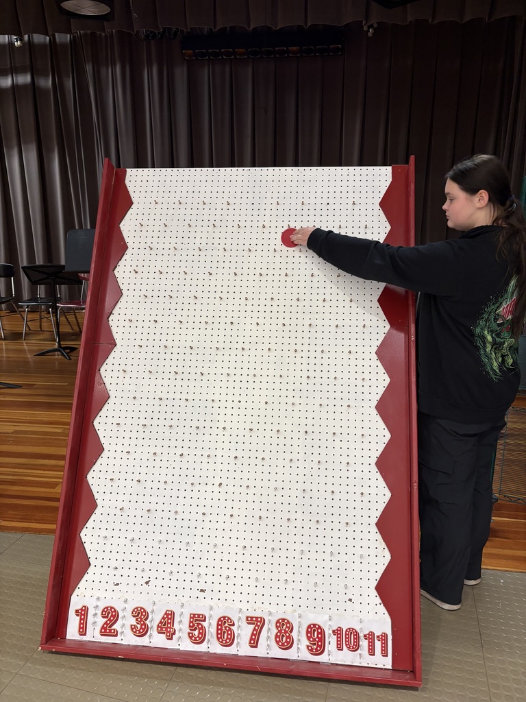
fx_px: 527
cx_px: 263
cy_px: 351
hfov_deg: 53.1
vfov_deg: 67.3
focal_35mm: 26
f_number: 1.6
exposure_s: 1/60
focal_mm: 5.96
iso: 160
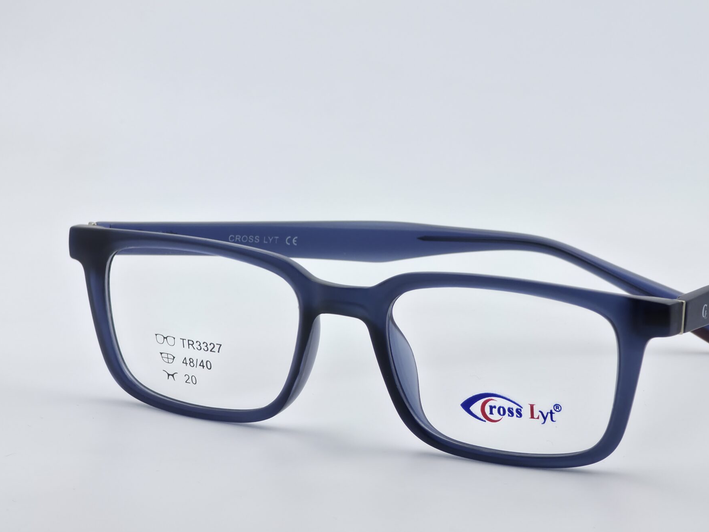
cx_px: 433
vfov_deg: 8.9
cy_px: 219
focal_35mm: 167
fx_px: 3420
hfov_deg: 11.8
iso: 32
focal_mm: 18.6
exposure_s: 1/155
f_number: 3.4
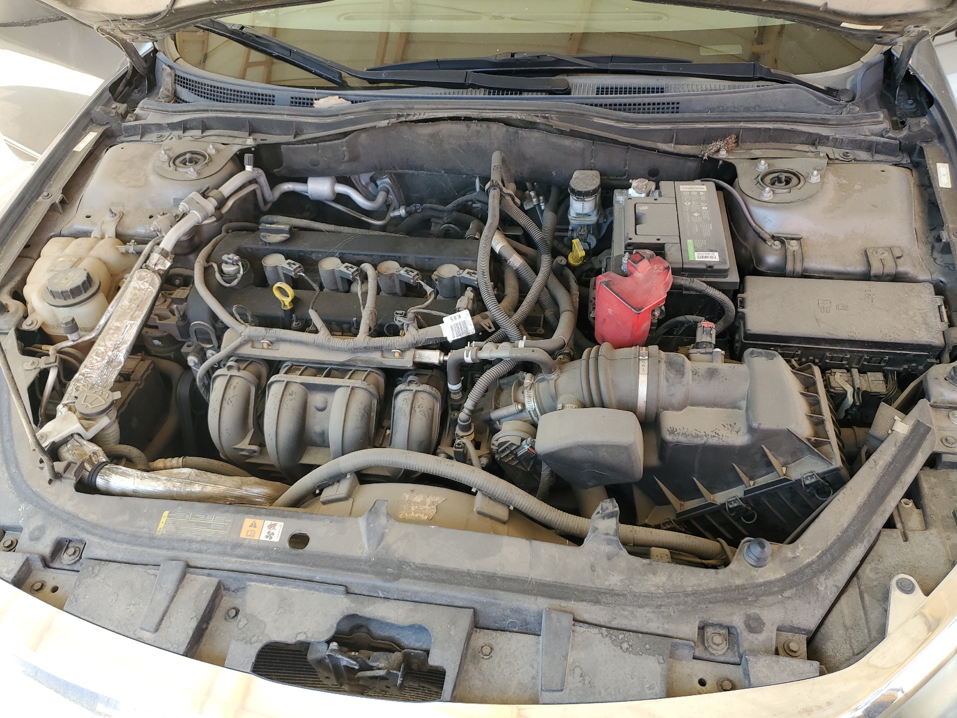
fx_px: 719
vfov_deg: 53.1
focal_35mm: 26
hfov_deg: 67.3
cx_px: 478
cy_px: 359
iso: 50
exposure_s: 1/145
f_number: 1.5
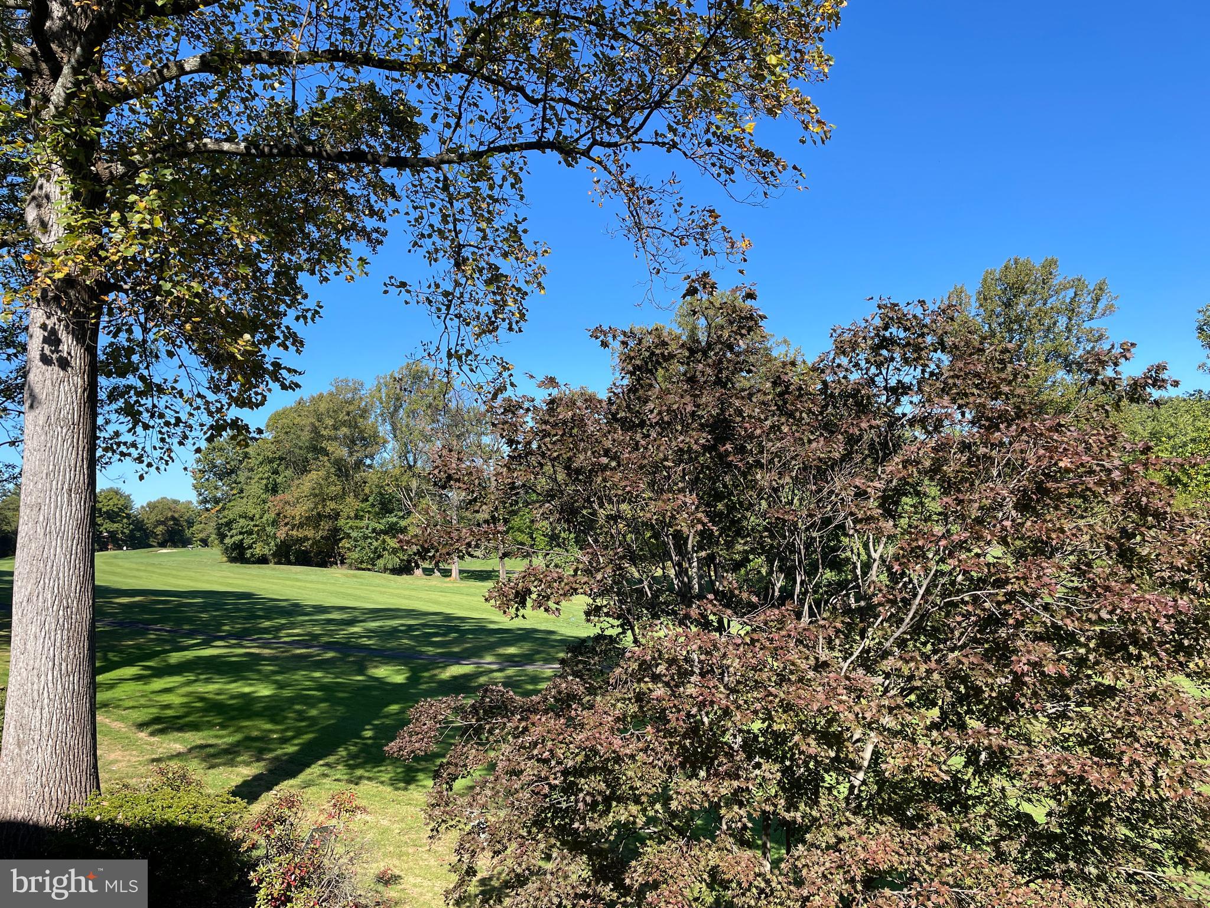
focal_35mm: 26
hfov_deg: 67.3
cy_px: 454
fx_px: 909
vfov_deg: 53.1
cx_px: 605
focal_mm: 4.2
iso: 32
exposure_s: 1/1618
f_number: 1.6
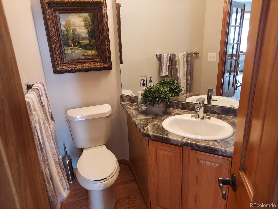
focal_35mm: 25
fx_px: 201
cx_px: 139
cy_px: 104
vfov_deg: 54.9
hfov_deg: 69.4
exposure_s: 1/40
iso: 320
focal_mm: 4.6
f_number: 2
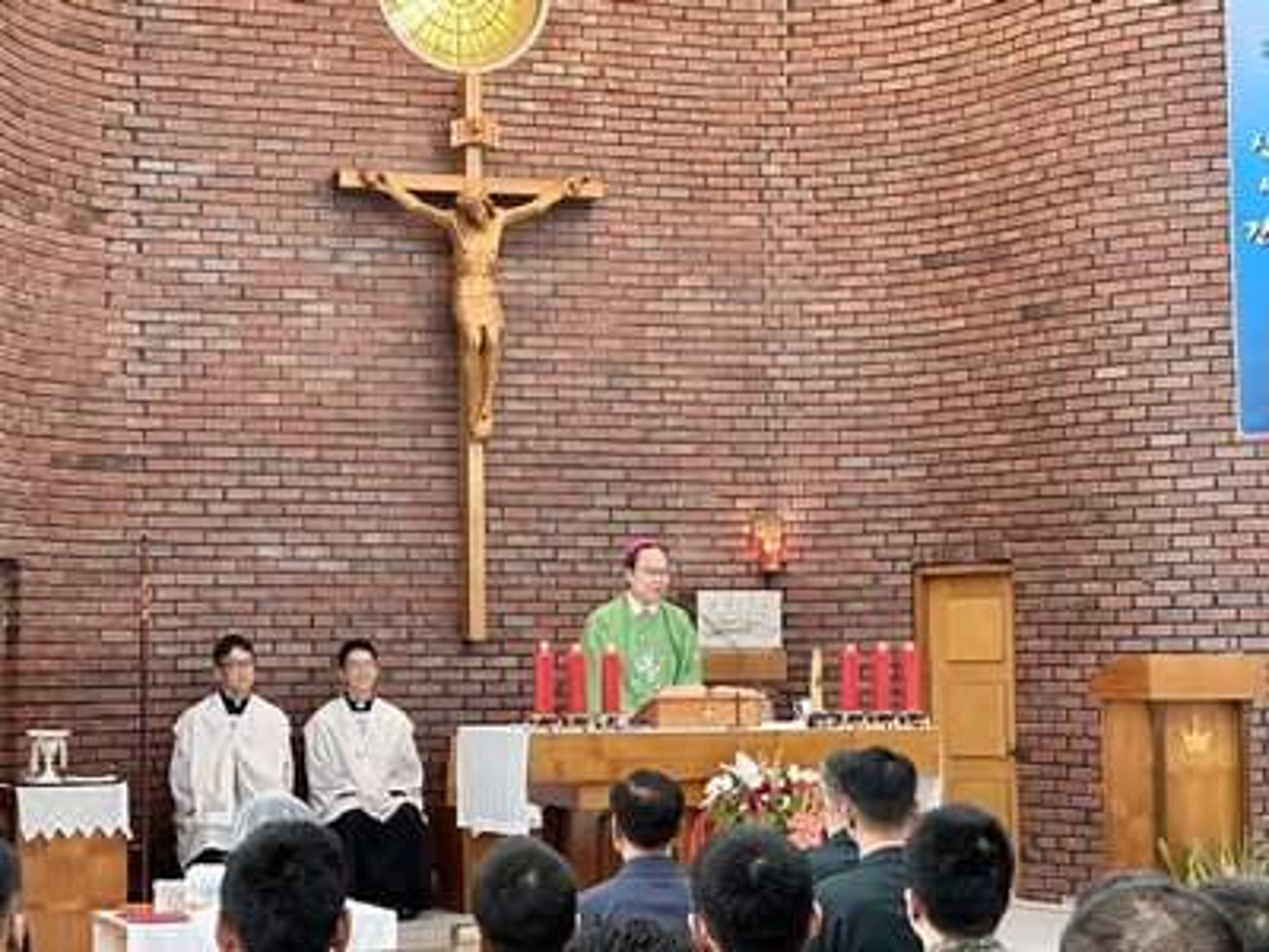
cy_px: 476
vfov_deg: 19.1
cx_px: 634
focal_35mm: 77
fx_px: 2823
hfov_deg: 25.3
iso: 500
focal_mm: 9
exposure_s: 1/60
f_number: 2.8
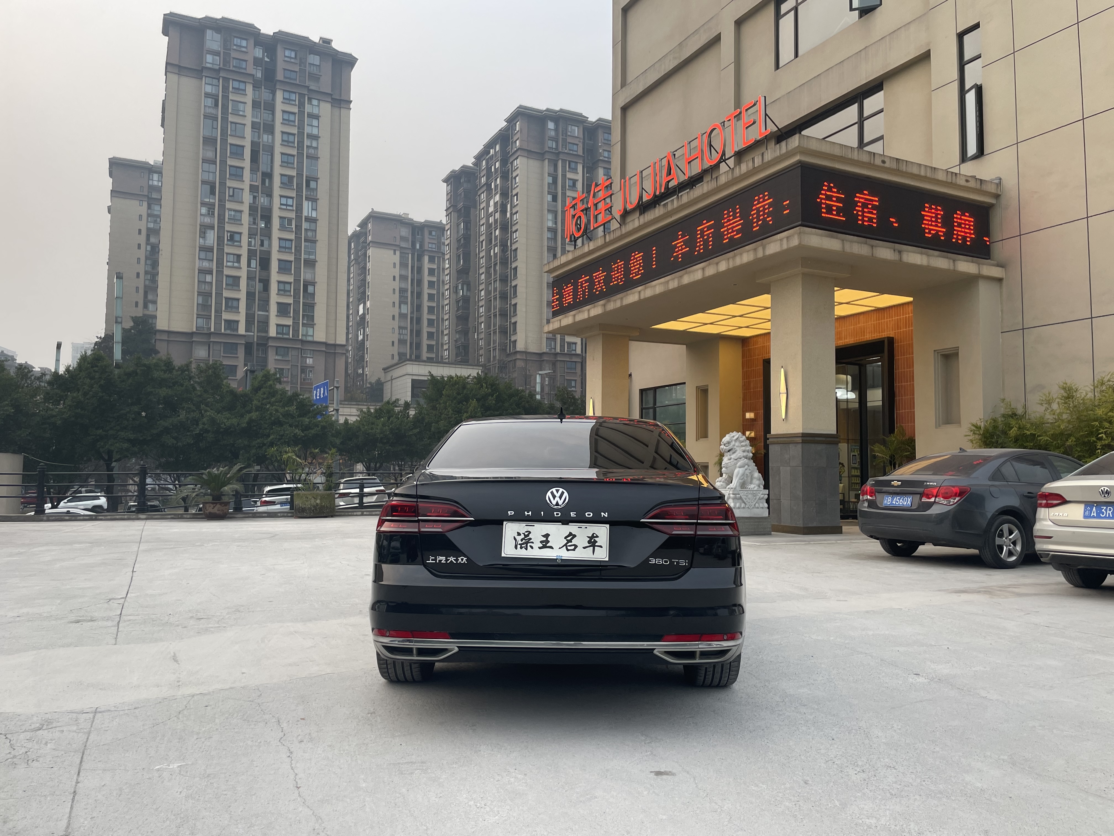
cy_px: 418
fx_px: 837
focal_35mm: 26
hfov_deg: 67.3
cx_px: 557
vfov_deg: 53.1
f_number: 1.6
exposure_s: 1/121
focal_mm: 4.2
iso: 40
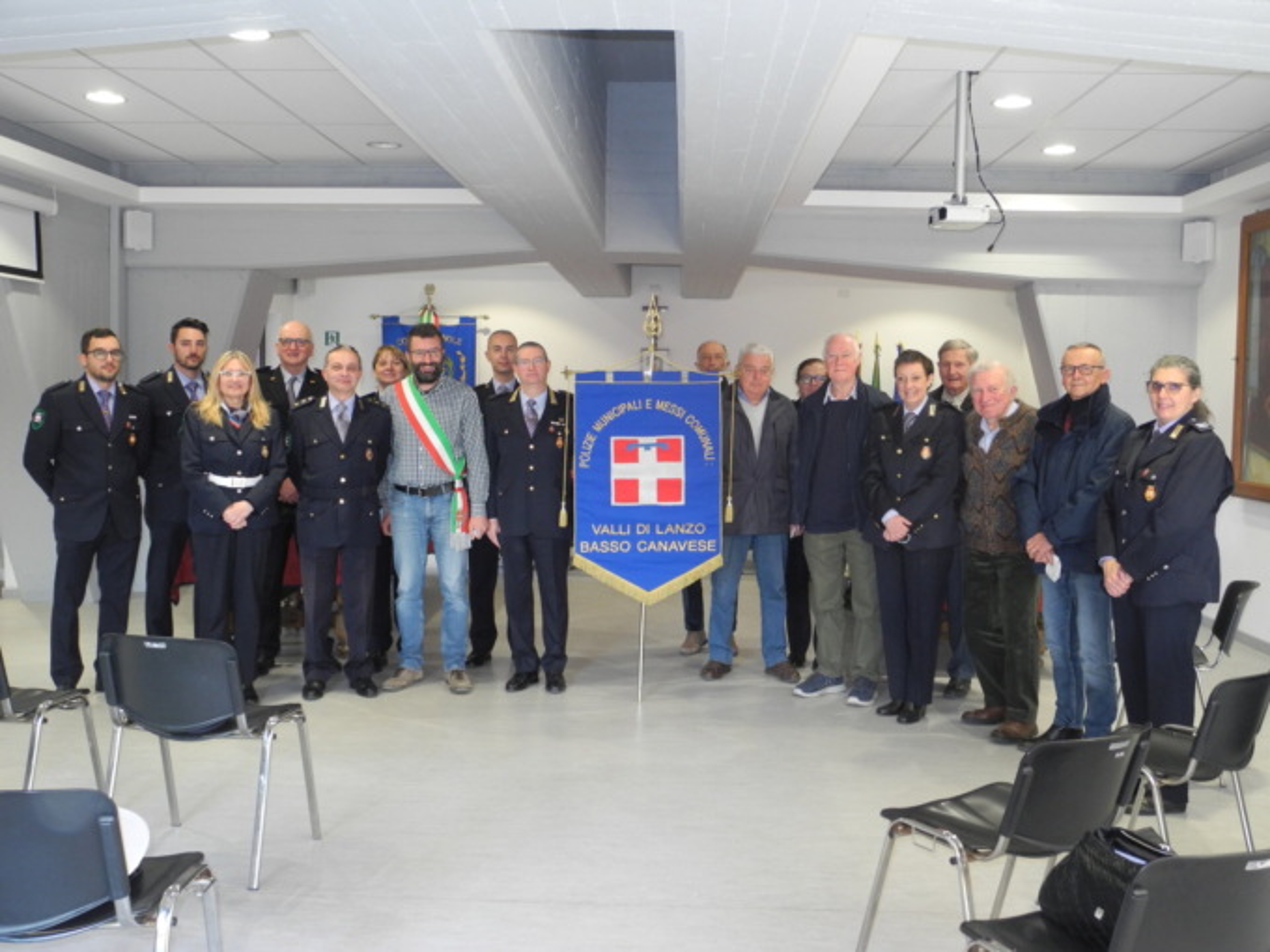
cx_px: 635
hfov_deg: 52.6
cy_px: 476
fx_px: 1284
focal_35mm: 35
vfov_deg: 40.7
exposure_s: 1/30
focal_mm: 7.4
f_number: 3.2
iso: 280
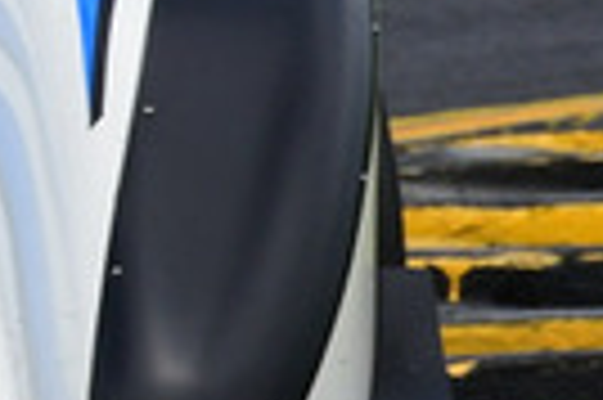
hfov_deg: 0.6
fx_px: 61514
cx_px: -1066
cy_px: -418
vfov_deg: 0.4
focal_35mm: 3677
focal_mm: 410
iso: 400
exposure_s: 1/640
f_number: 11
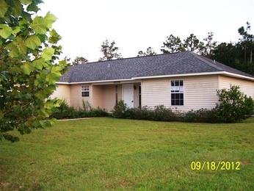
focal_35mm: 38
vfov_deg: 37.8
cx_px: 127
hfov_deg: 48.9
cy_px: 96
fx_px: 279
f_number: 2.8
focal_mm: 6.3
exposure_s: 1/60
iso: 140
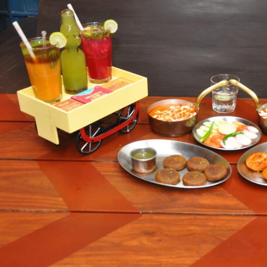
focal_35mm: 54
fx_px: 469
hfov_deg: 30.9
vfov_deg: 31.8
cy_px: 124
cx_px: 219
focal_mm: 25
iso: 800
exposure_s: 1/60
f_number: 4
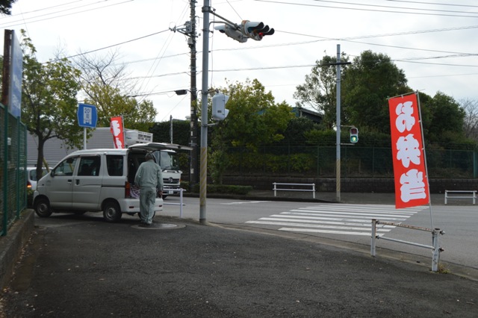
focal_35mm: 39
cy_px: 159
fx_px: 518
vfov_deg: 34.2
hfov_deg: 49.6
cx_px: 239
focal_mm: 26
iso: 100
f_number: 8
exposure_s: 1/250
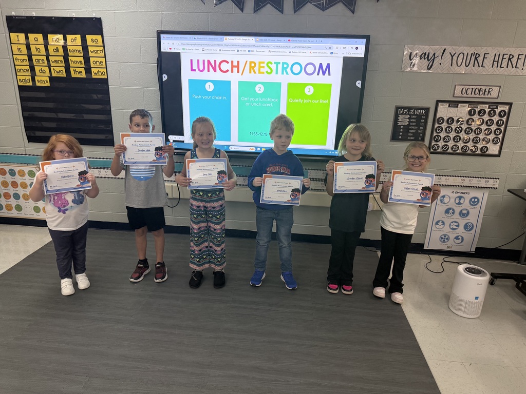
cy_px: 197
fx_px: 365
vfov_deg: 56.8
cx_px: 263
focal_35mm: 24
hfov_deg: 71.6
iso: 250
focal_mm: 6.76
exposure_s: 1/90
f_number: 1.78
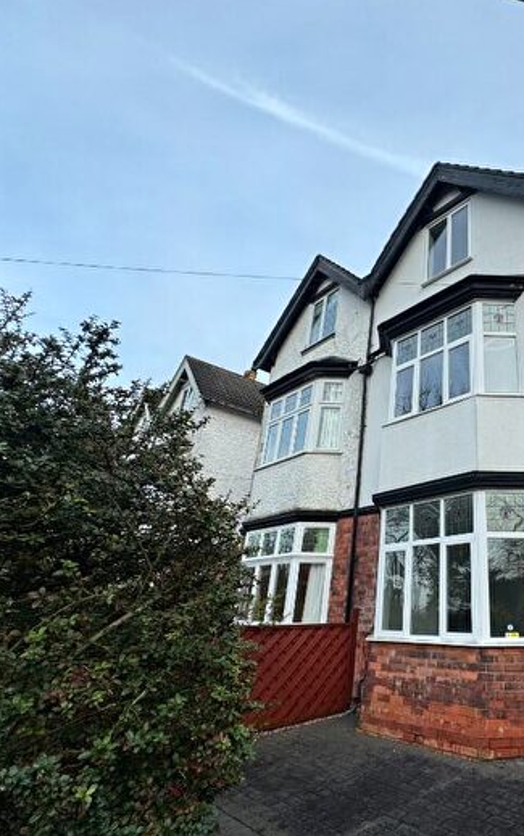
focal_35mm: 20
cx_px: 455
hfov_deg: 53.5
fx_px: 456
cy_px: 416
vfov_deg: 85.0
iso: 40
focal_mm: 2.22
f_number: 2.2
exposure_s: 1/462
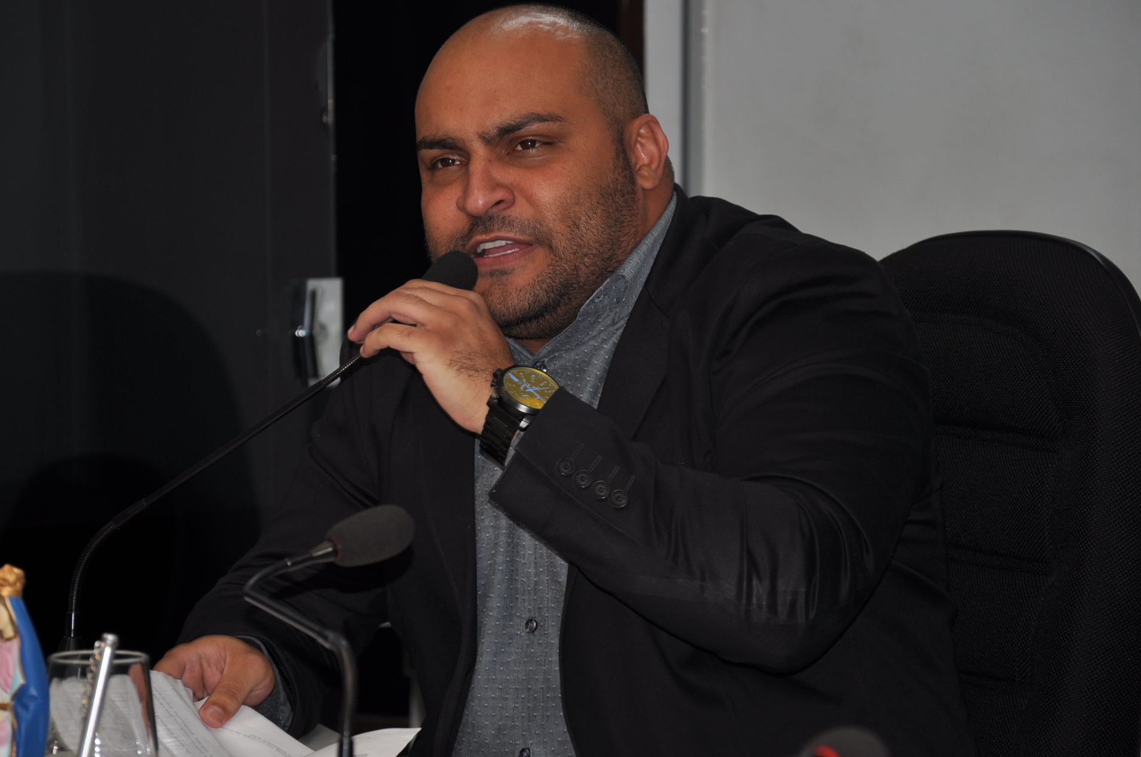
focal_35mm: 177
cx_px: 545
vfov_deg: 7.8
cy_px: 361
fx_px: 5588
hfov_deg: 11.7
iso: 200
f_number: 5.6
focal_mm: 105
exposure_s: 1/60
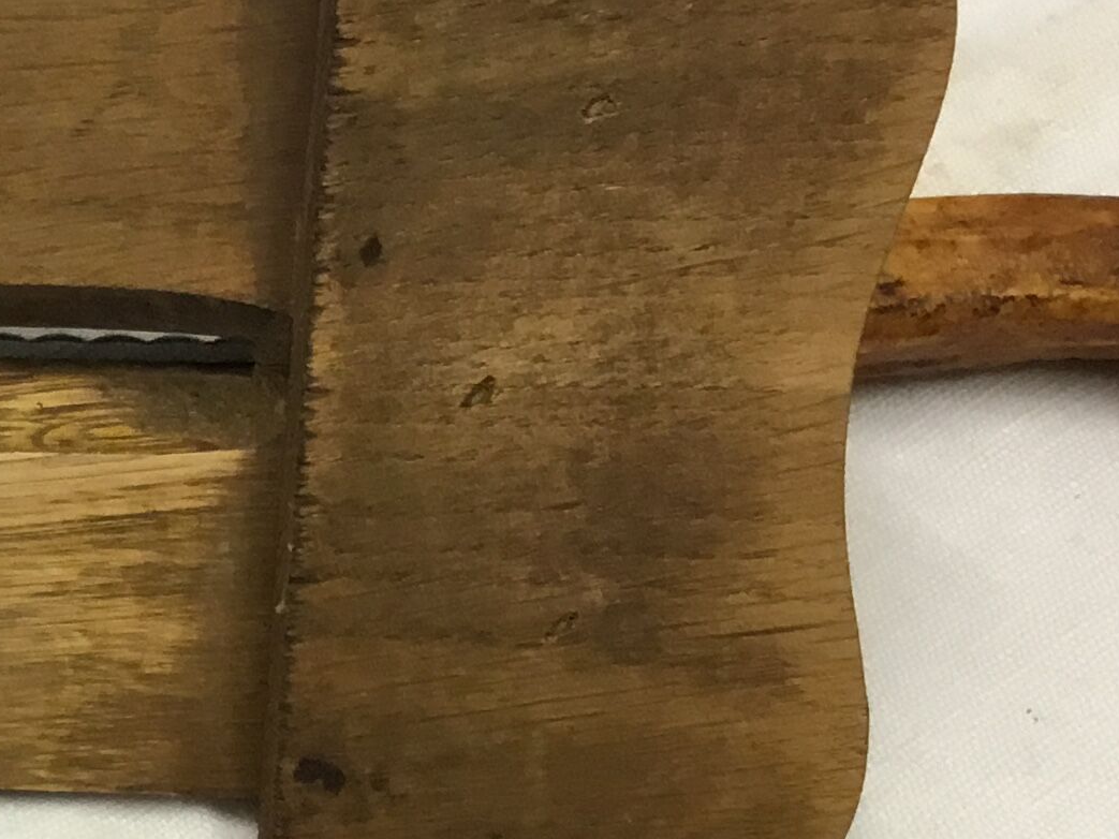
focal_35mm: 97
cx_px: -386
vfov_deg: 15.2
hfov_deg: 18.6
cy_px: 573
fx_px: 3135
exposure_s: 1/33
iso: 64
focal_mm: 3.3
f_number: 2.4
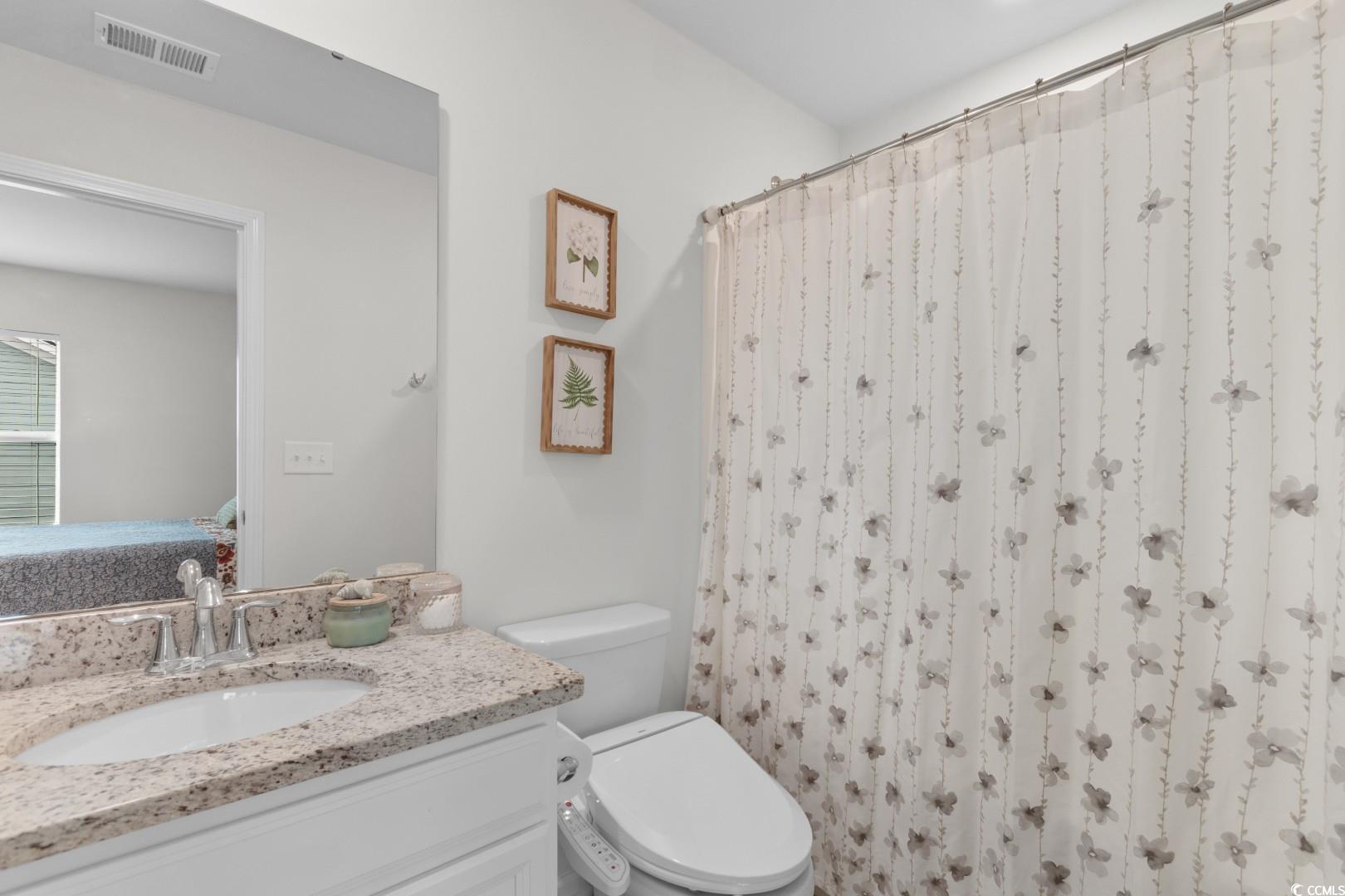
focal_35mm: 16
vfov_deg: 73.7
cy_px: 448
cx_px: 672
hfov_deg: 96.7
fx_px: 598
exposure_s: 1
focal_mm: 11
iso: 100
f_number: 4.8
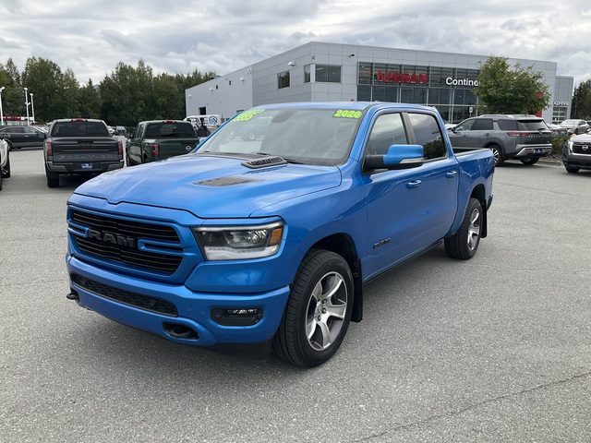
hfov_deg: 61.7
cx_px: 296
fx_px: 495
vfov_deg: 48.2
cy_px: 222
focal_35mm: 29
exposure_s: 1/1015
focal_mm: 3
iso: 25
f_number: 1.8
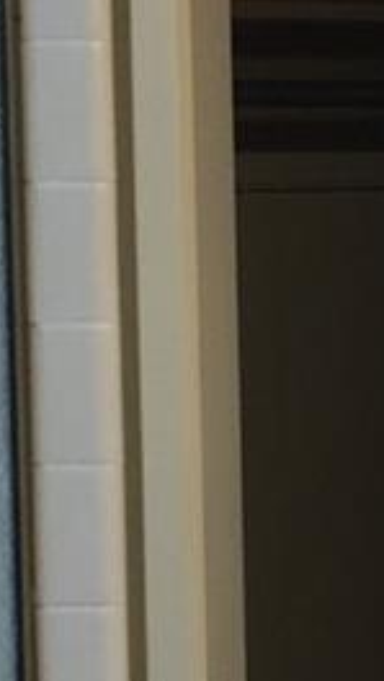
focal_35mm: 239
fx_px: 4315
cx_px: 1111
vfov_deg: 9.0
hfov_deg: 4.9
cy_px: 431
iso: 32
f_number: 2.2
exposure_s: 1/40
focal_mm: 4.15
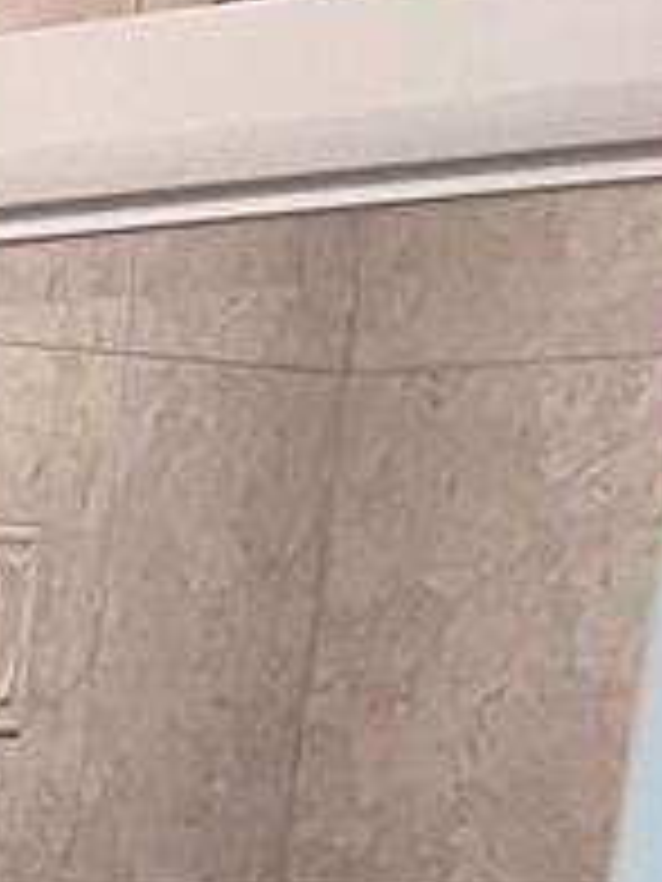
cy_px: 2164
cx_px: -1211
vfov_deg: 10.5
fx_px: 4054
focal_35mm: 159
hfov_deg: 8.2
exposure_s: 1/60
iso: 125
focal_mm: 5.7
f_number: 1.5
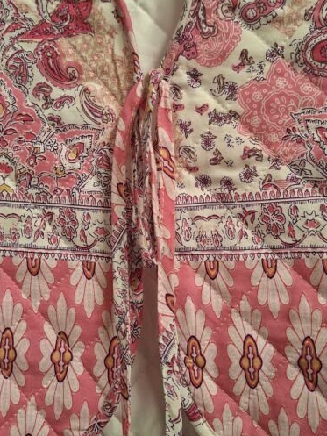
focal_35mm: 37
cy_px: 207
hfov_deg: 38.7
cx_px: 169
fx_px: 466
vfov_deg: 50.1
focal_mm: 5.54
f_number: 1.8
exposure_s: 1/60
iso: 250
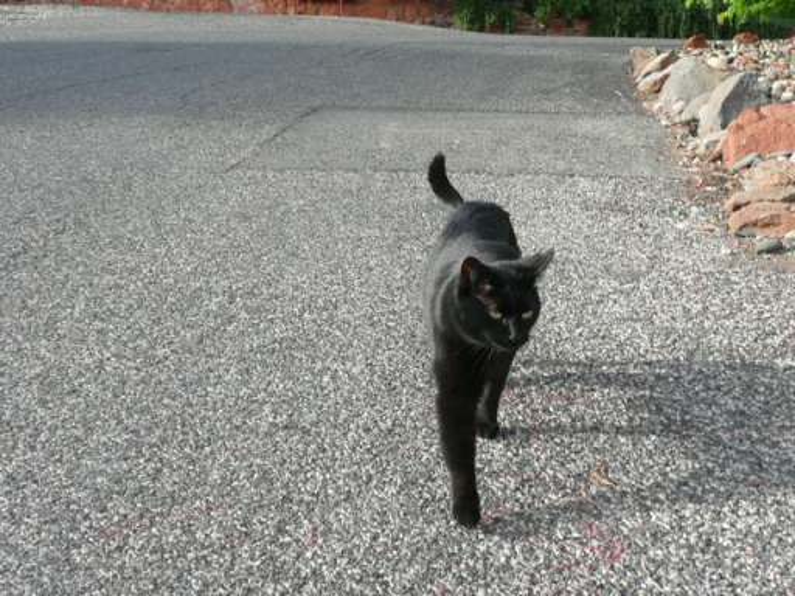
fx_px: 1102
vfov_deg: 30.3
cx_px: 398
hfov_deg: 39.7
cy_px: 298
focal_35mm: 48
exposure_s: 1/160
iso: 100
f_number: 3.5
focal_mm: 5.2
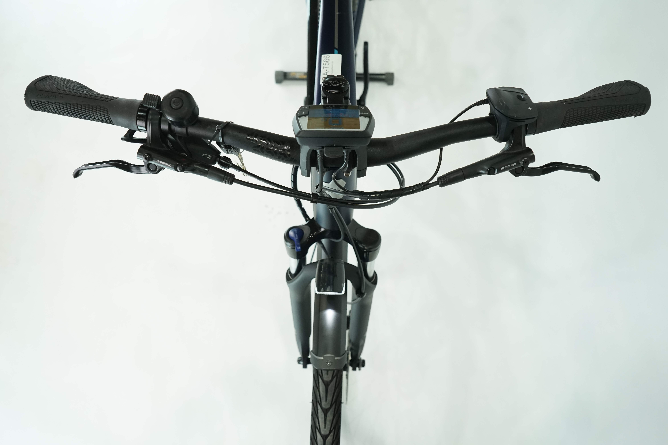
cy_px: 222
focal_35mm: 28
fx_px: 520
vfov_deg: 46.4
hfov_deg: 65.5
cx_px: 334
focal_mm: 28
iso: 1600
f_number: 5.6
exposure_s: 1/200
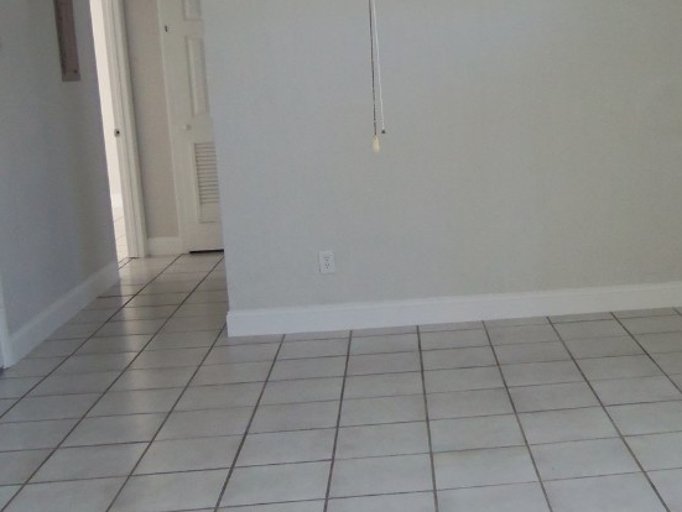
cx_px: 542
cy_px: 282
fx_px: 1025
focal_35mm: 52
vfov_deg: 28.0
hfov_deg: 35.6
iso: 250
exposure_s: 1/40
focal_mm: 5.1
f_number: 3.9
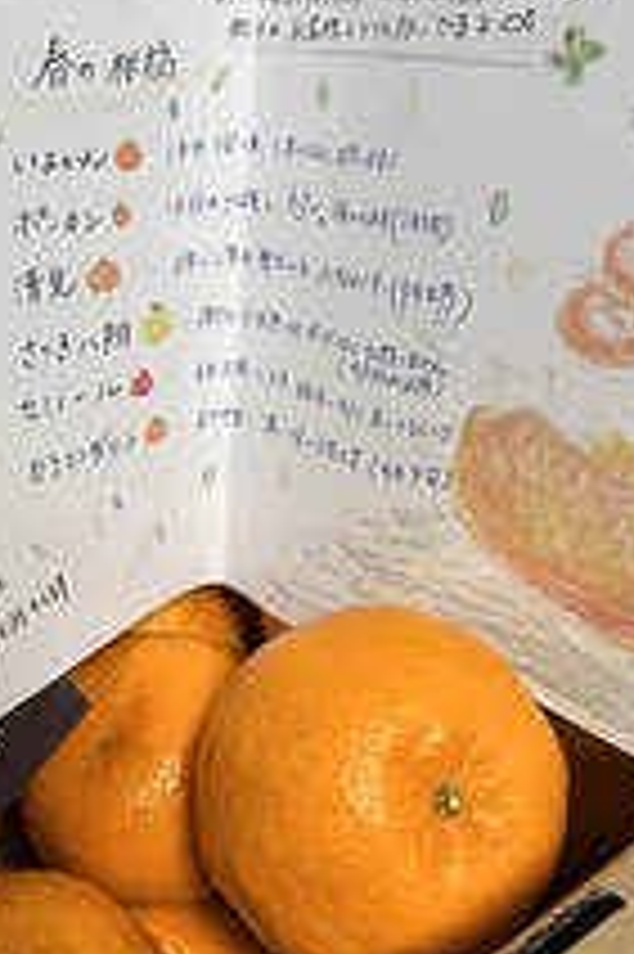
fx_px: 1349
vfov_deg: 38.9
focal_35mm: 51
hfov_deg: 26.0
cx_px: 144
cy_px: 436
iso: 64
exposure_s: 1/100
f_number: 1.5
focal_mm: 5.7
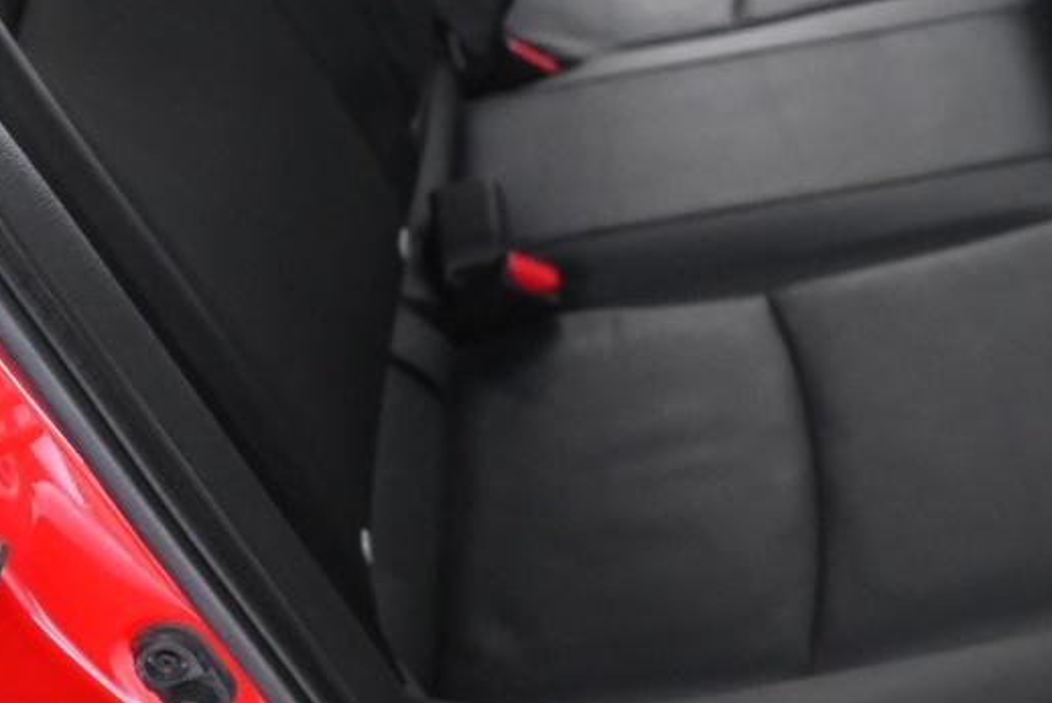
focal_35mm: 75
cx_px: 786
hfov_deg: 26.6
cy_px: 201
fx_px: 2193
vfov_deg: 18.1
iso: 4000
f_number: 4
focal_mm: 24
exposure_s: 1/60
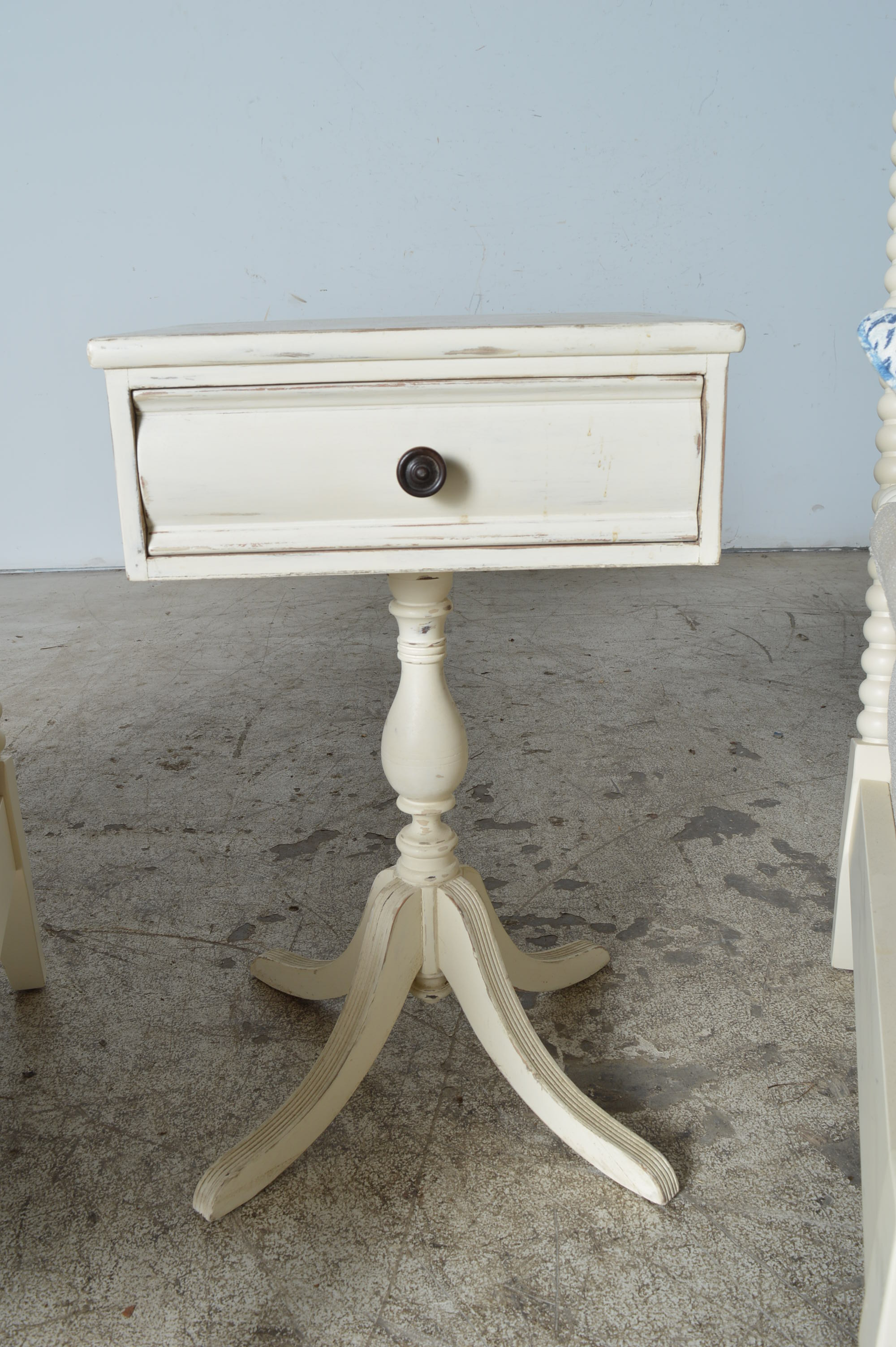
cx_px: 448
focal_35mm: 30
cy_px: 674
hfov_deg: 43.5
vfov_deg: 62.0
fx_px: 1122
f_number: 9
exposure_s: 1/125
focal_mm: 20
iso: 100
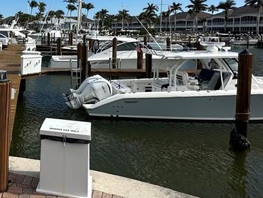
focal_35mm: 37
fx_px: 281
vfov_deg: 37.5
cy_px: 44
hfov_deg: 44.5
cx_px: 16
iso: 40
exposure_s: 1/2681
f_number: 2.2
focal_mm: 2.22
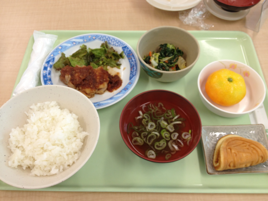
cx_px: 134
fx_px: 271
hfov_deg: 52.6
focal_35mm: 35
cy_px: 100
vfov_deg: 40.7
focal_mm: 4.28
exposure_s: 1/40
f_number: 2.4
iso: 64
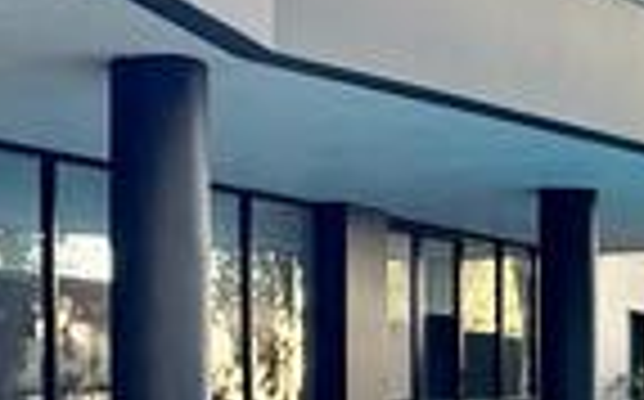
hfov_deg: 24.9
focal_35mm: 83
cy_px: 387
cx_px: 270
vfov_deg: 15.4
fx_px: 1455
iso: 160
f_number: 2.2
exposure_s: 1/99
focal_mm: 2.22
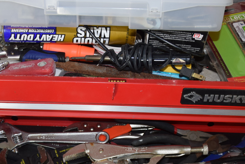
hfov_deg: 30.8
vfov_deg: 20.3
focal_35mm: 65
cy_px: 162
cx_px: 98
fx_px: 443
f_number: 3.8
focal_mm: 21
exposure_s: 1/30
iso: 800
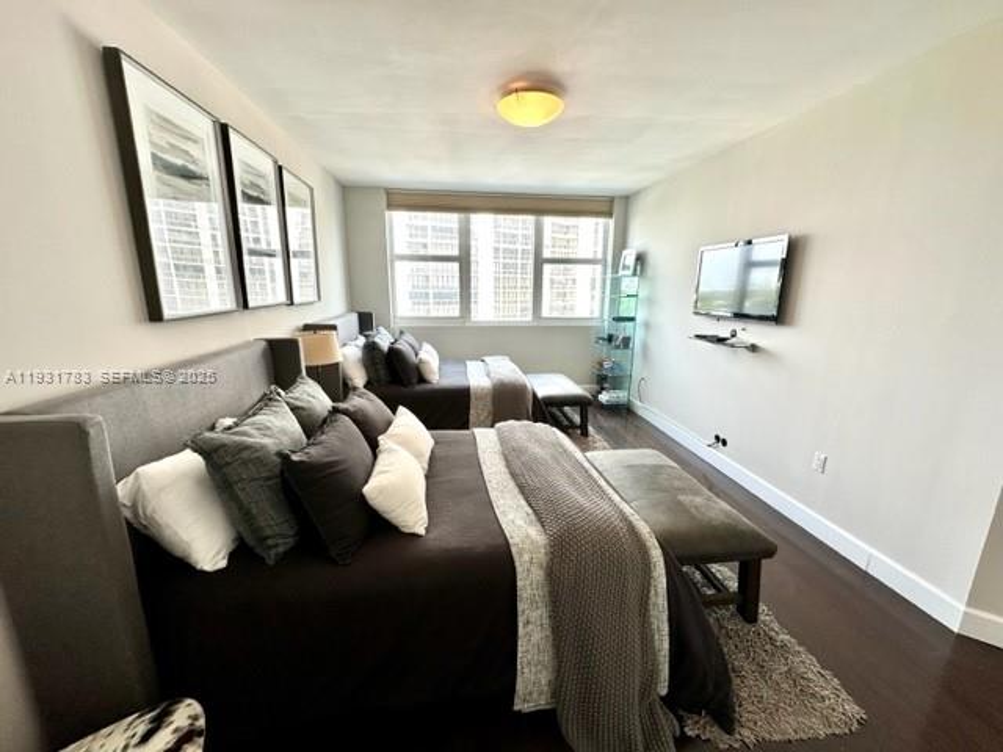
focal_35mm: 14
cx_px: 502
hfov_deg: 102.1
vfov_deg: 85.7
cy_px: 376
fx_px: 406
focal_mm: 2.22
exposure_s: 1/120
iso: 50
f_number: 2.2
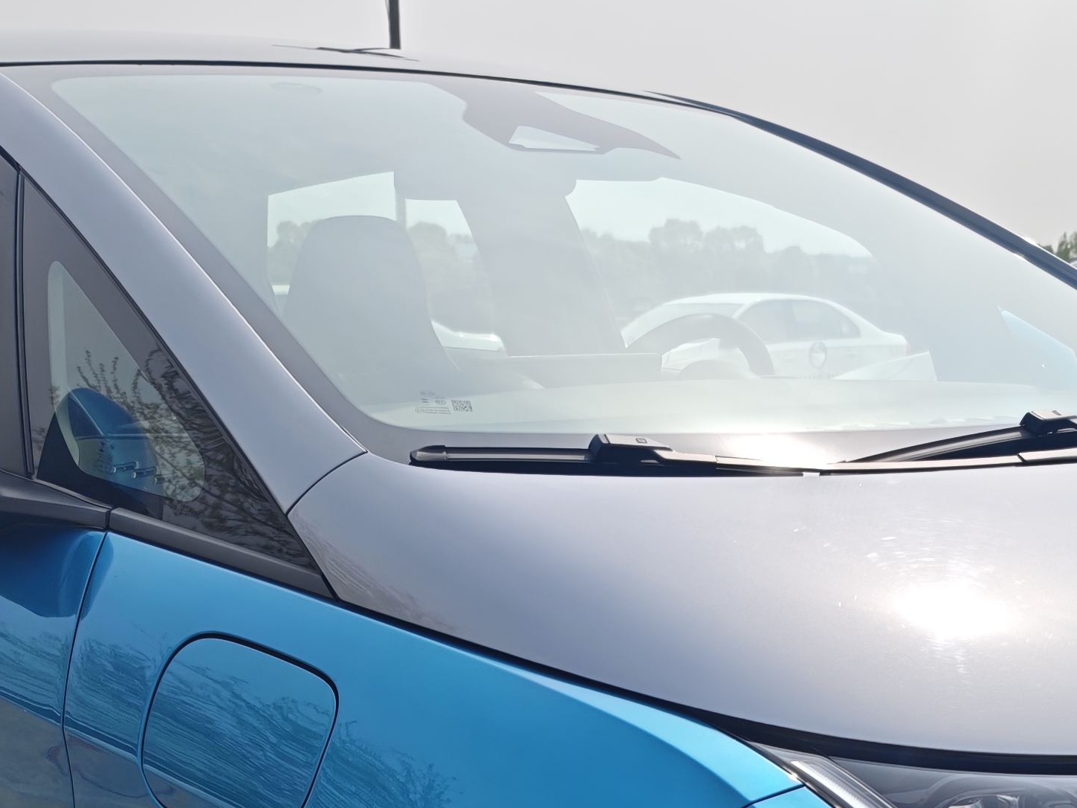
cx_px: 566
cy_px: 1003
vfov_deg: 20.9
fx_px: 2022
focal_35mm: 65
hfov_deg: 29.8
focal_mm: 6.68
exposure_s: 1/4775
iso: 50
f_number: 1.44
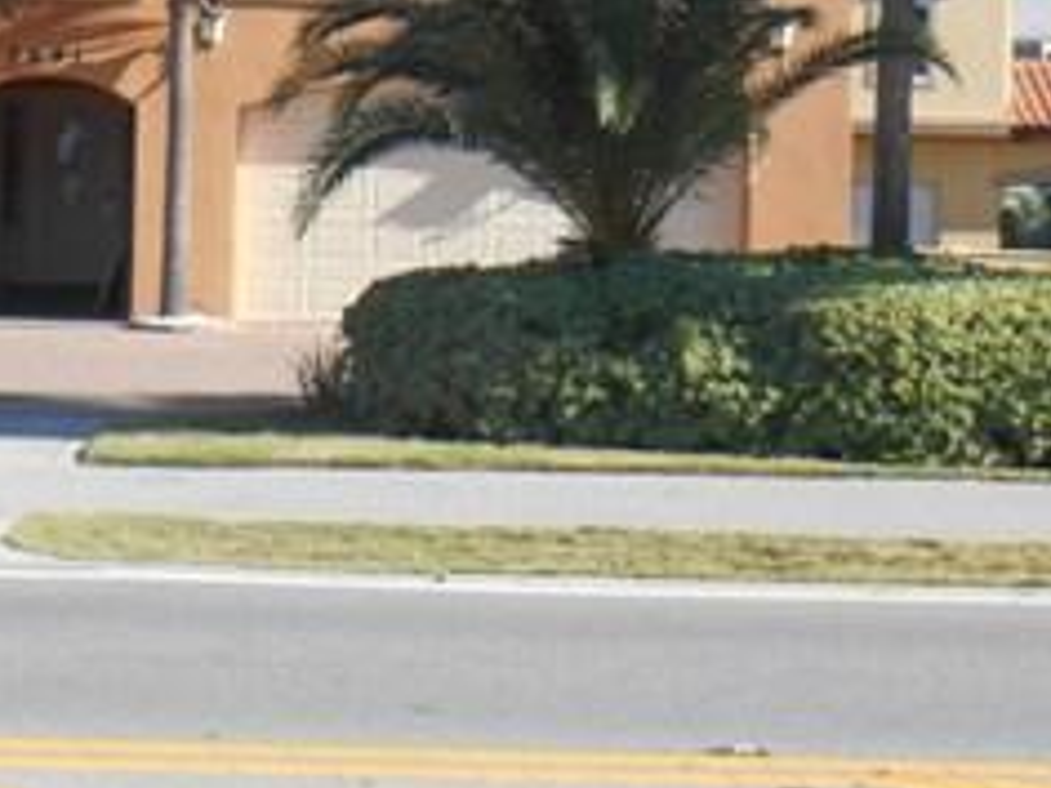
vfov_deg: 13.0
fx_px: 3370
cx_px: 343
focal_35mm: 111
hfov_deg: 17.7
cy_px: -151
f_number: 3.9
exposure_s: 1/320
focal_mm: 7.2
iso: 80
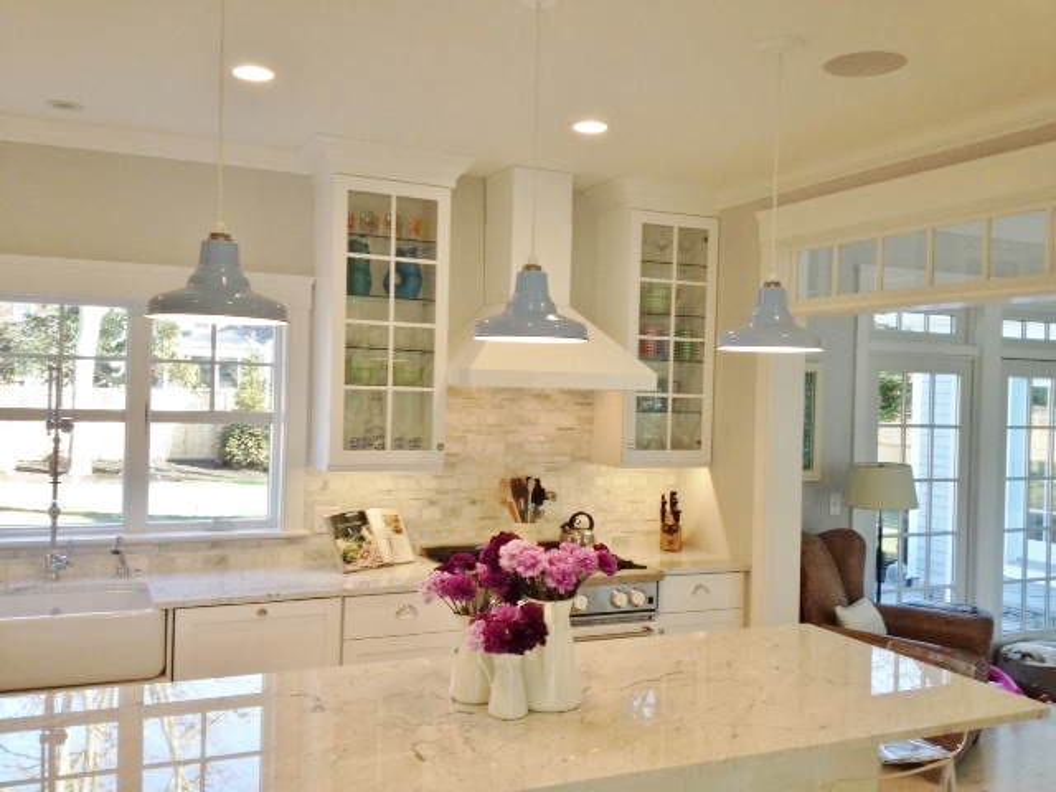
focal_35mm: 35
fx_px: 1068
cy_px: 396
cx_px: 528
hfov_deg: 52.6
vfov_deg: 40.7
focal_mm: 4.28
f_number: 2.4
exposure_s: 1/120
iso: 80
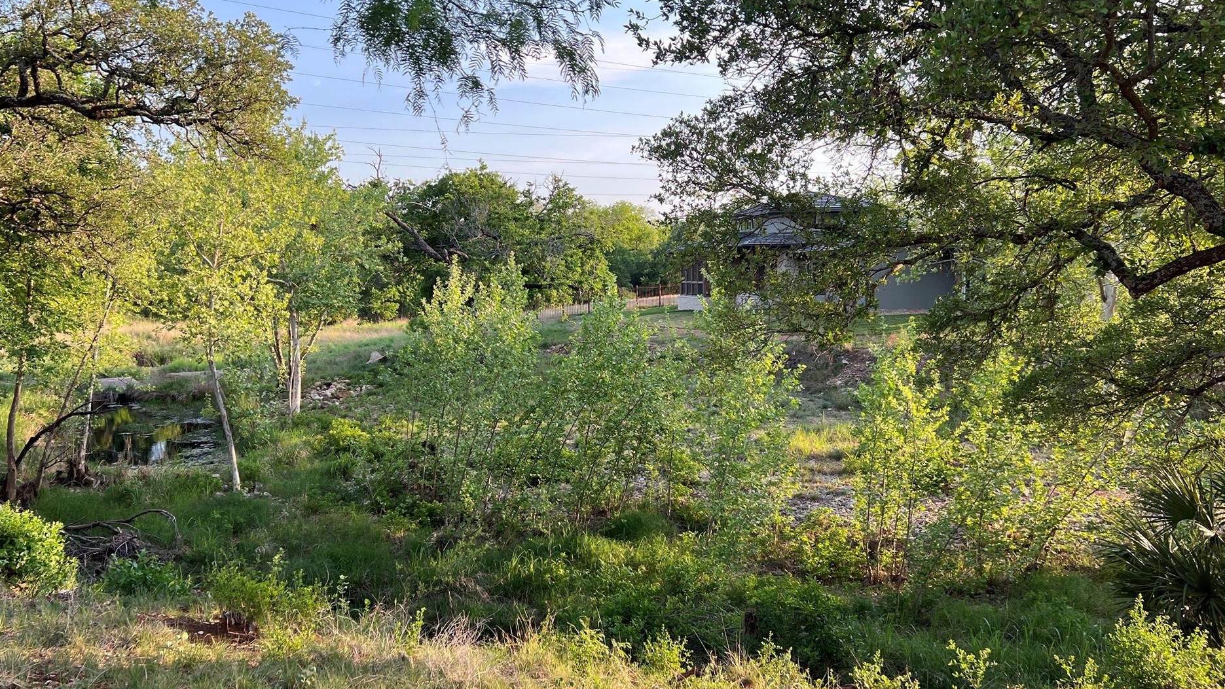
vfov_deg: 37.8
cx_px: 565
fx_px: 1007
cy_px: 360
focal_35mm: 31
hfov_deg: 62.5
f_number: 1.5
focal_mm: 5.7
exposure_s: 1/572
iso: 50
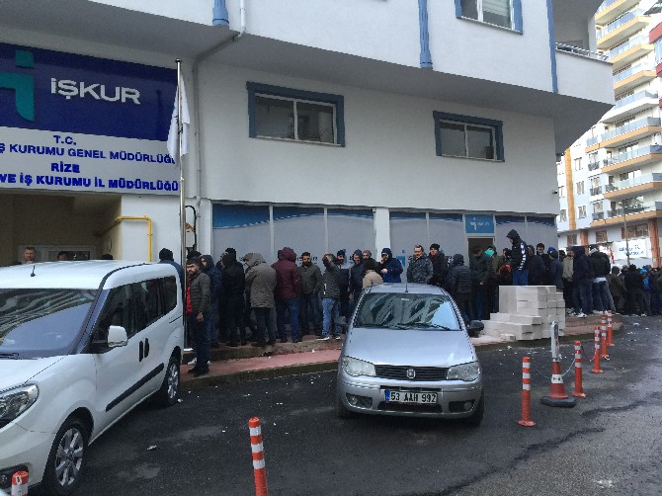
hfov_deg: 61.7
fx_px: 554
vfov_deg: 48.2
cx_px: 331
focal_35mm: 29
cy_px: 248
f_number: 2.2
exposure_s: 1/33
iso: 64
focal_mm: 4.15
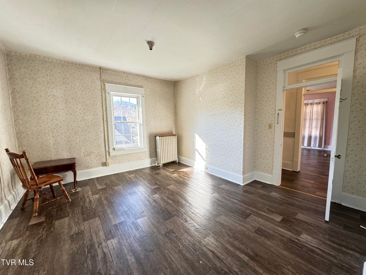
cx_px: 183
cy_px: 138
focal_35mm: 14
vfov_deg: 85.7
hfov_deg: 102.1
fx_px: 148
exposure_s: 1/99
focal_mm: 2.22
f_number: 2.2
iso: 200
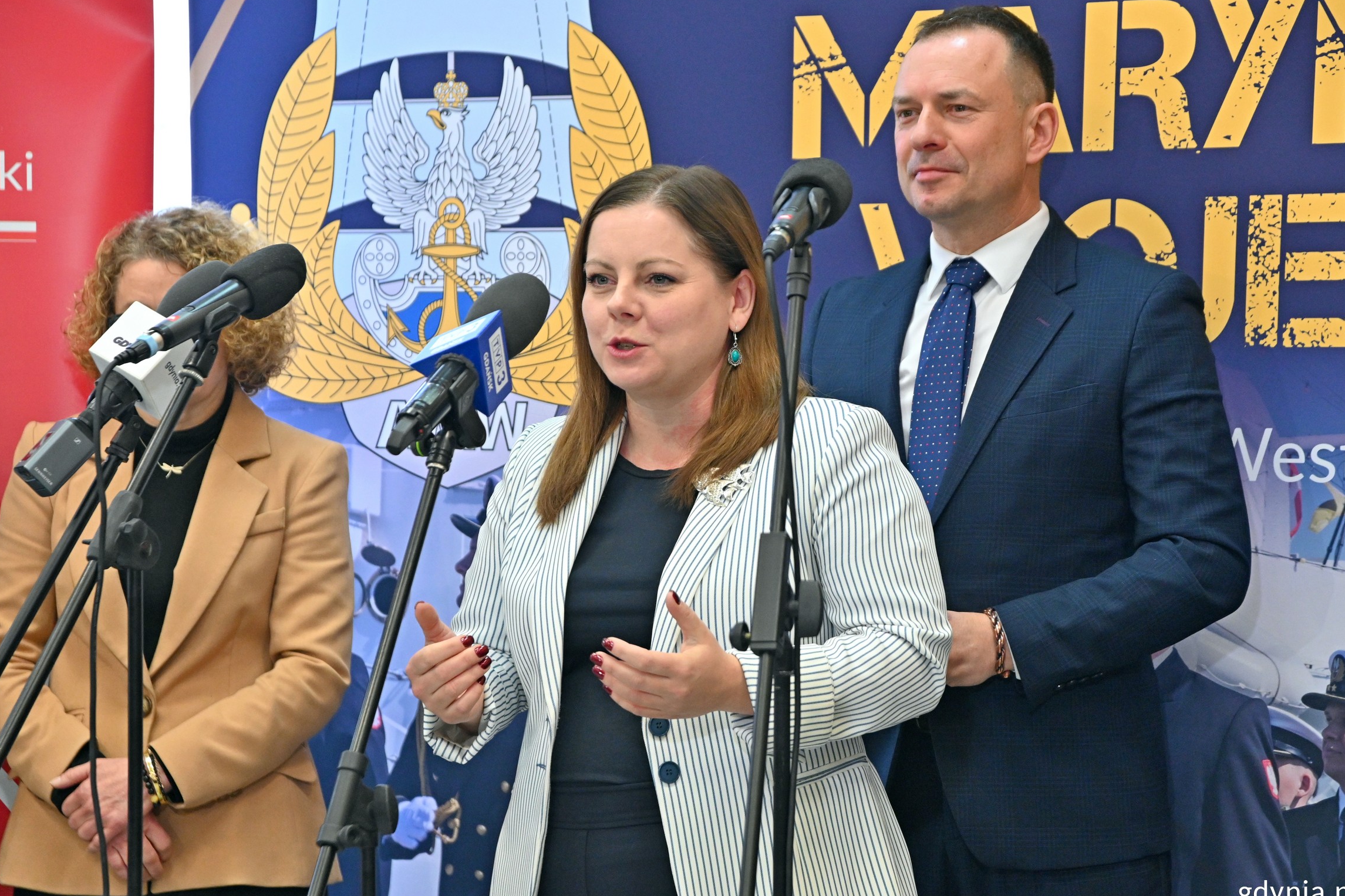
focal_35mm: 110
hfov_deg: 18.6
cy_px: 461
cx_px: 688
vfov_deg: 12.5
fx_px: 4109
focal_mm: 70
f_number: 4.5
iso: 1600
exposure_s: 1/125
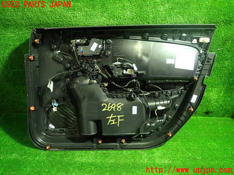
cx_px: 117
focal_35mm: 25
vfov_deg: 54.9
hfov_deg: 69.4
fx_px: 169
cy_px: 88
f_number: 2
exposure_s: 1/30
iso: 500
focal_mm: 4.5
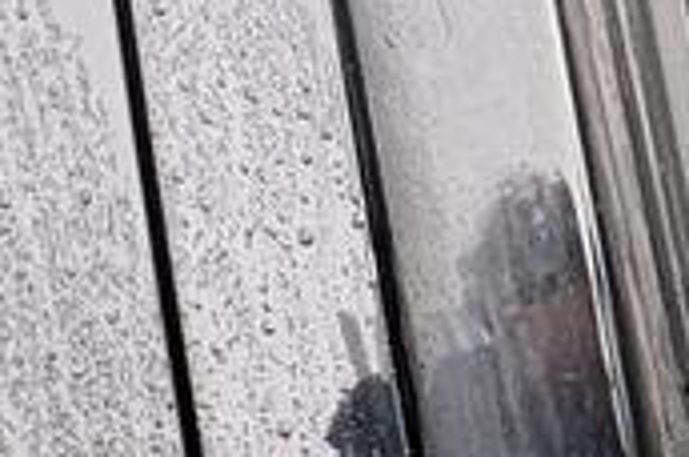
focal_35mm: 76
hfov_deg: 19.7
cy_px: 561
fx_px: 1452
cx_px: 1238
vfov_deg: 17.0
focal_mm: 2.22
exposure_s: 1/140
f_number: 2.2
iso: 50
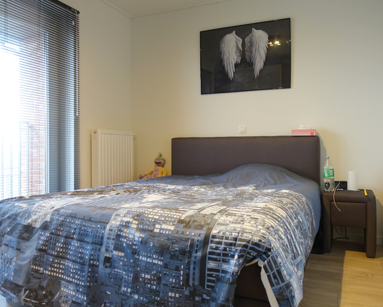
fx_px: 317
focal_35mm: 28
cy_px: 152
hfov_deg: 62.1
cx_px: 210
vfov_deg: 51.5
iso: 200
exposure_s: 1/30
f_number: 1.8
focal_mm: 8.8
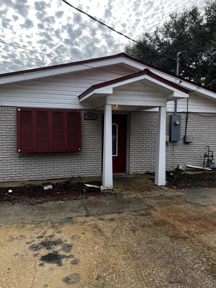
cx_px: 108
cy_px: 144
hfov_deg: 53.1
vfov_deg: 67.3
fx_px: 216
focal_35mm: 26
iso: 50
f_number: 1.5
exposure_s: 1/1838
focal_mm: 5.7
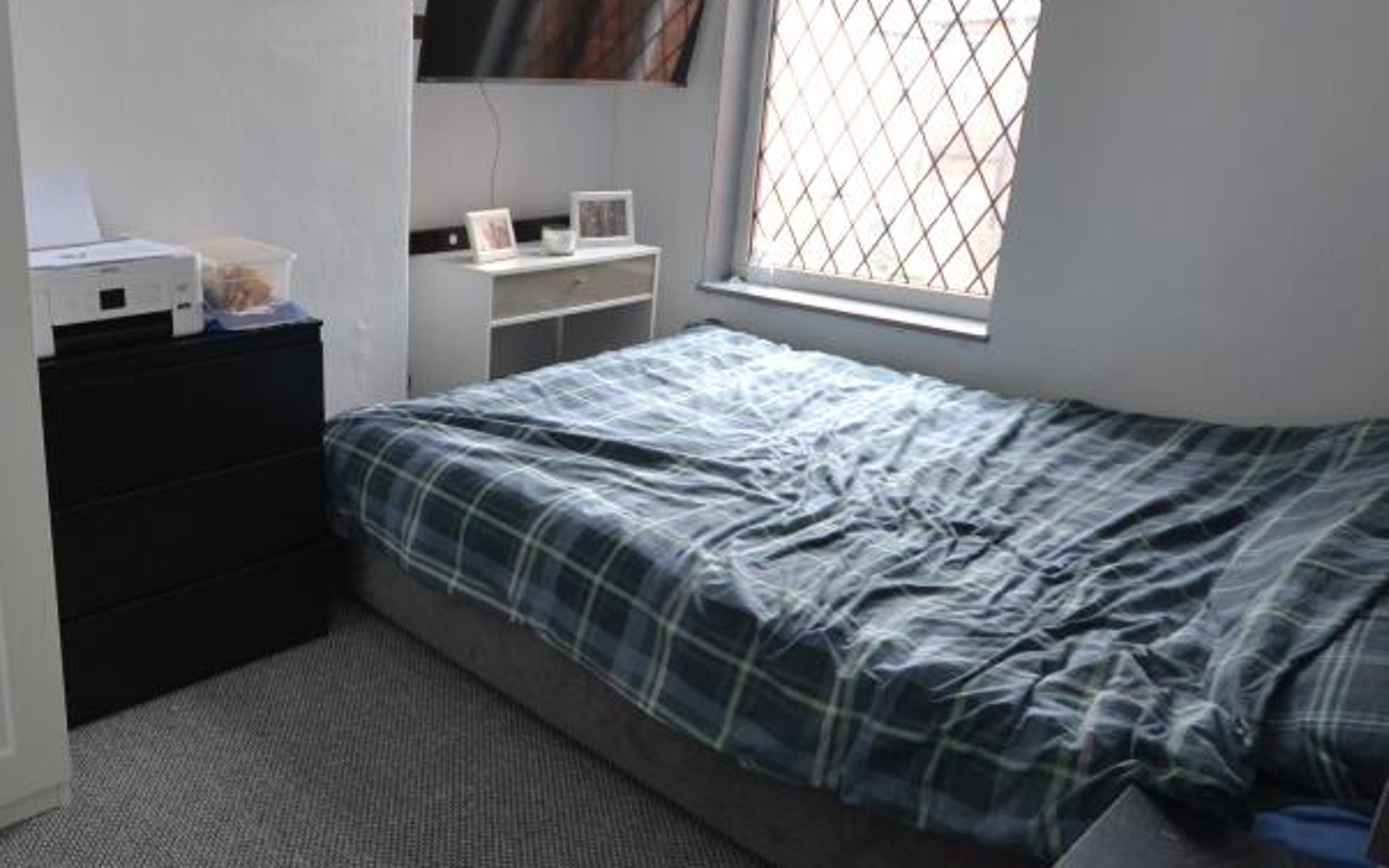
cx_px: 392
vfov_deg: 47.4
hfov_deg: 67.1
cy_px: 366
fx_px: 984
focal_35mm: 26
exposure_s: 1/60
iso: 450
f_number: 4
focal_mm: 10
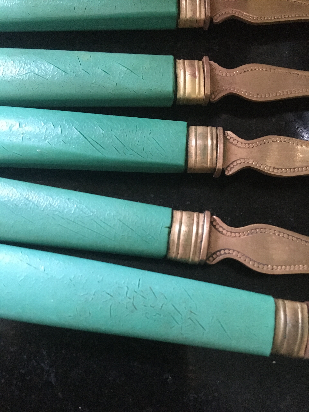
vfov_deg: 61.7
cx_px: 154
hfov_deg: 48.2
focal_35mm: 29
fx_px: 345
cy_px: 206
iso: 400
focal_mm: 4.15
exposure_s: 1/17
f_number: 2.2
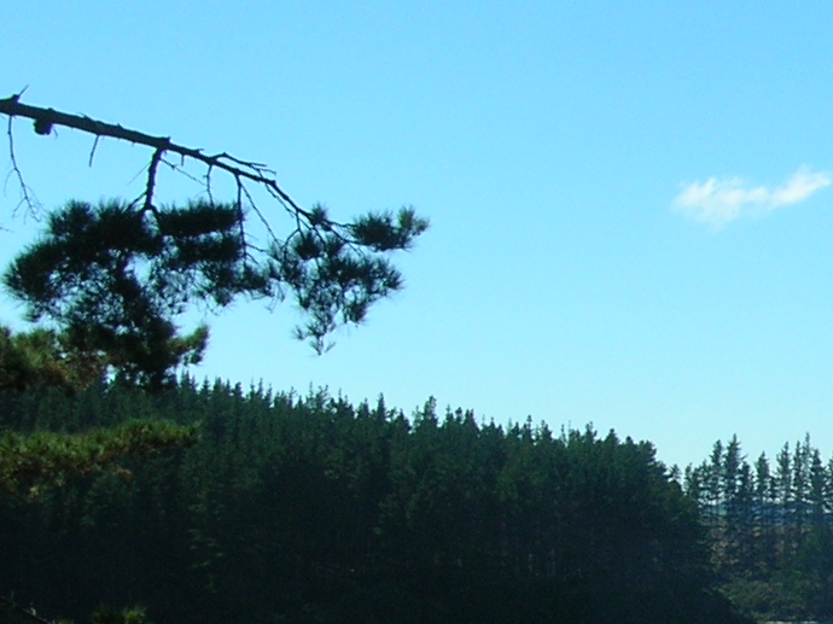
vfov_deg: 12.7
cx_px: 1212
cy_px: 533
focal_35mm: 116
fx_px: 2790
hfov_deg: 15.7
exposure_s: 1/380
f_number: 5.6
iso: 50
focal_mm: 5.8
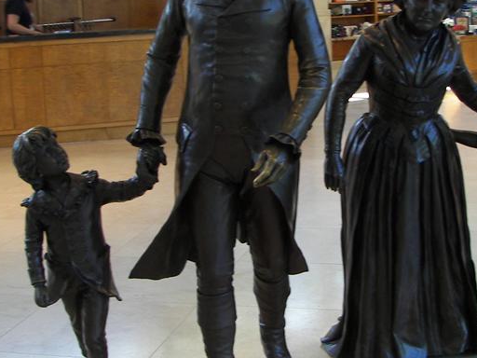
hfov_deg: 27.0
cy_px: 119
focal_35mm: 72
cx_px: 290
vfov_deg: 20.4
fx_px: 992
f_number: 2.8
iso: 64
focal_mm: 6
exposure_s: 1/50
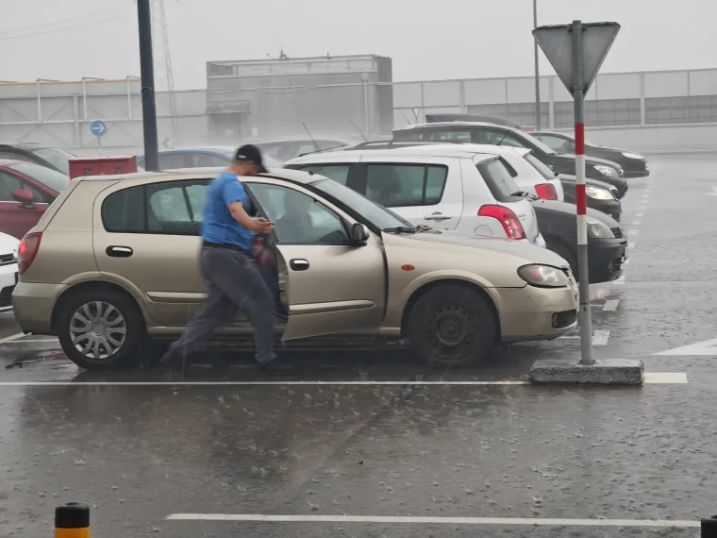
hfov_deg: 20.7
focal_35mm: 95
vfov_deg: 15.6
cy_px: 269
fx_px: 1968
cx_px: 358
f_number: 3
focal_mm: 14.92
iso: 365
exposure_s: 1/33.3
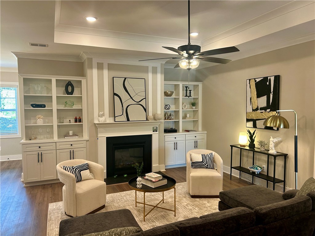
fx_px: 237
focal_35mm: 26
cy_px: 118
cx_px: 158
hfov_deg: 67.3
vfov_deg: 53.1
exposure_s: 1/120
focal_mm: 5.7
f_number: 1.5
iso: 125
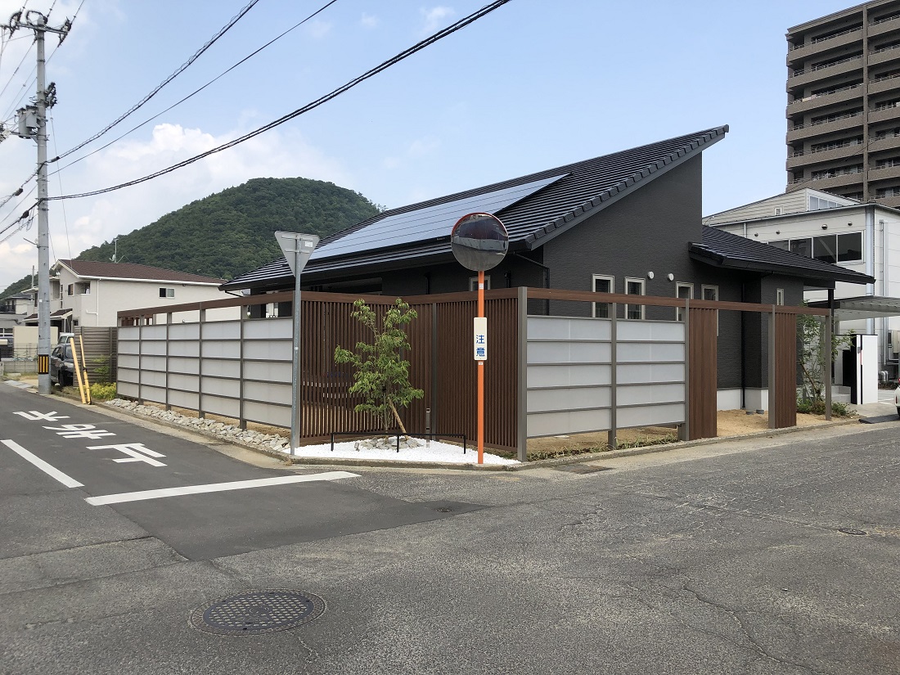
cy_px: 338
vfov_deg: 49.7
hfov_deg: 63.4
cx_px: 450
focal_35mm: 28
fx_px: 728
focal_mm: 4
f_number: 1.8
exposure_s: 1/1567
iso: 20
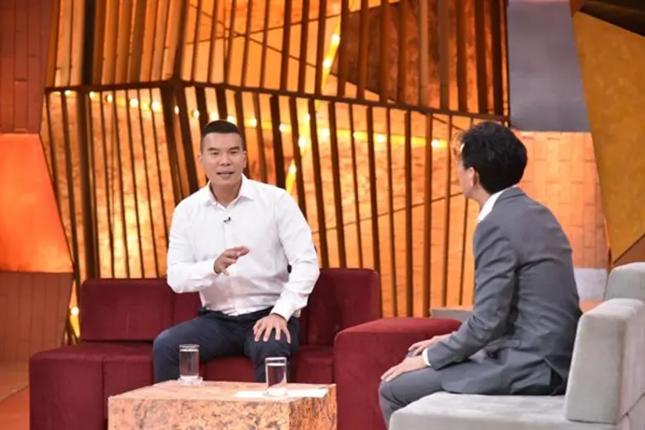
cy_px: 215
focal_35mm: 120
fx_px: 2150
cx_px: 322
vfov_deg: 11.4
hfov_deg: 17.1
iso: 1600
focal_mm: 120
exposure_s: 1/160
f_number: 4.5
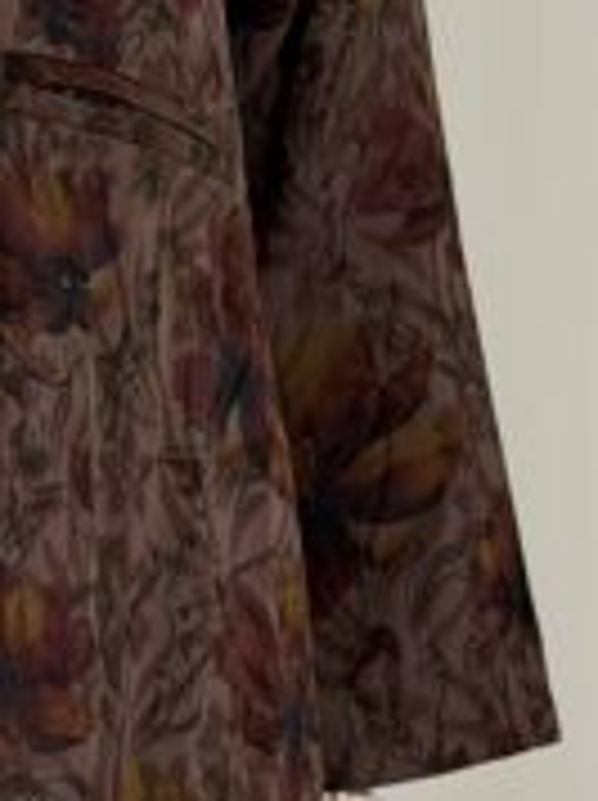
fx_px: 4987
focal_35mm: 216
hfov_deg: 6.8
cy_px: 36
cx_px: -238
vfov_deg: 9.1
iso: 64
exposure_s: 1/450
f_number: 1.78
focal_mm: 6.76
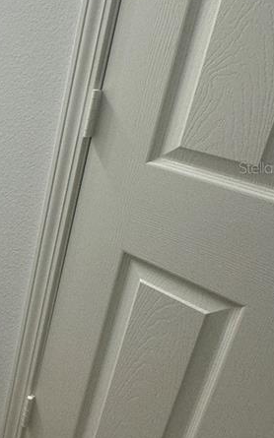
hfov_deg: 24.8
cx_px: -135
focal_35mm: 40
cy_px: 167
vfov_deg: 48.9
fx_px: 478
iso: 125
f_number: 2.2
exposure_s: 1/120
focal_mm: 2.22
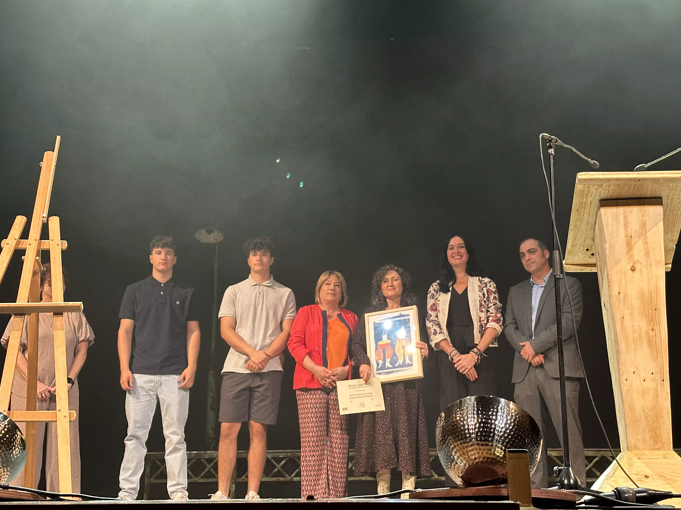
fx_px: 984
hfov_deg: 38.2
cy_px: 256
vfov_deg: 29.1
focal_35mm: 50
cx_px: 340
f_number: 1.78
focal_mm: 6.86
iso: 400
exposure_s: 1/33
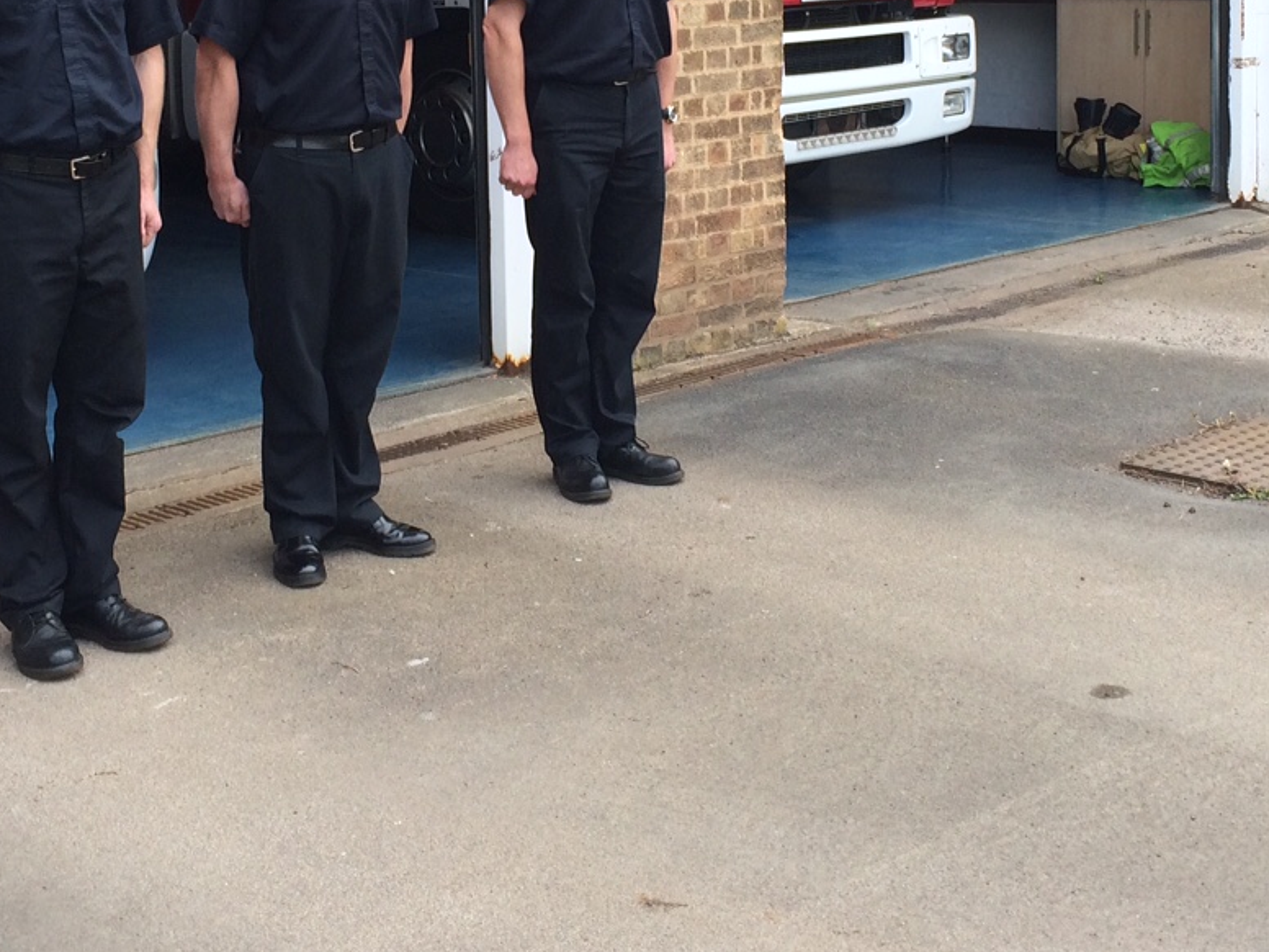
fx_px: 2236
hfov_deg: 31.7
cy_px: 129
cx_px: 589
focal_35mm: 61
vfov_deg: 23.5
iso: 32
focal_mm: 4.15
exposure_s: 1/391
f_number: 2.2
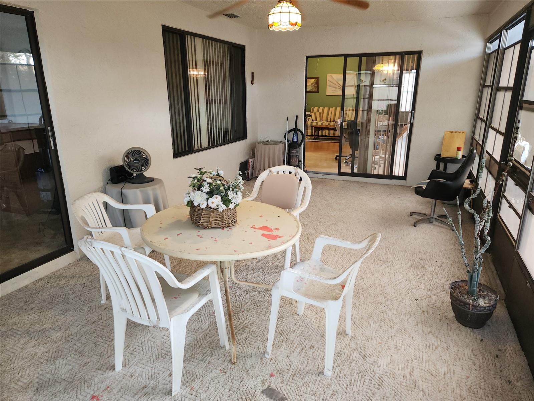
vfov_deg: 58.9
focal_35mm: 23
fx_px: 355
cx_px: 267
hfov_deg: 73.9
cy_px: 200
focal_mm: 5.4
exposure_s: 1/40
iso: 125
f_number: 1.8
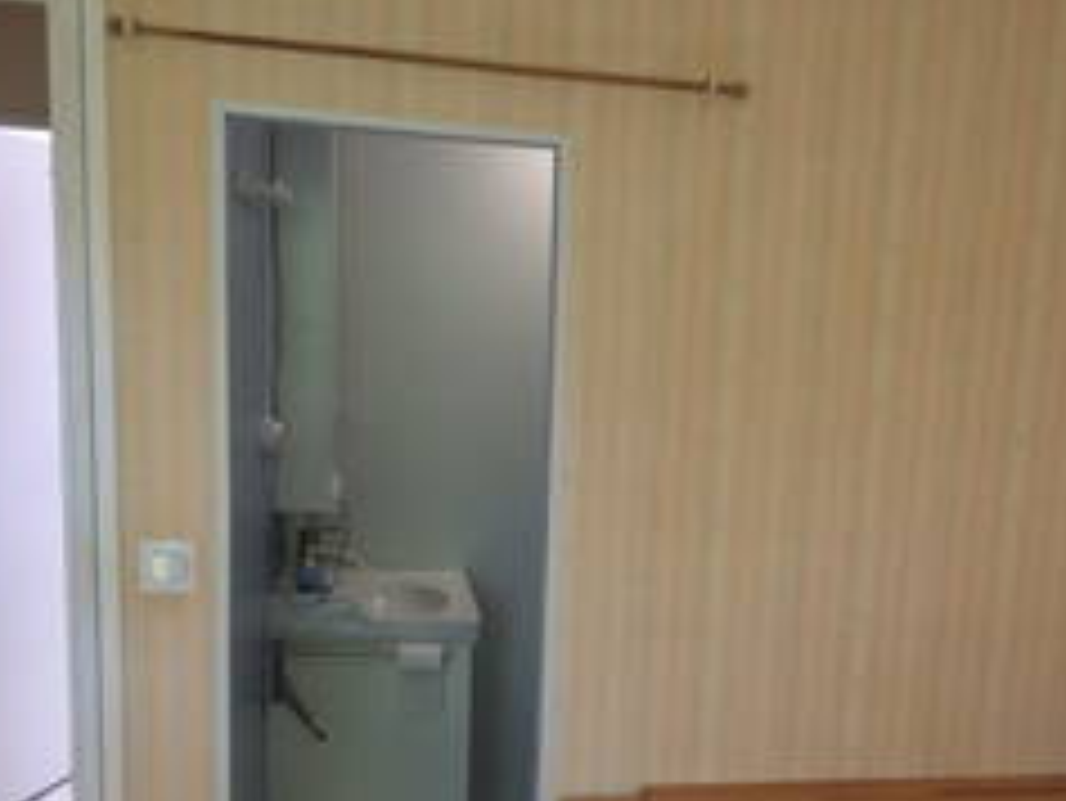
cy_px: 598
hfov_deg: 42.6
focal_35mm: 44
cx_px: 675
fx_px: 1356
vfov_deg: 32.3
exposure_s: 1/33
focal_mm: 4.15
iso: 125
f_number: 2.2
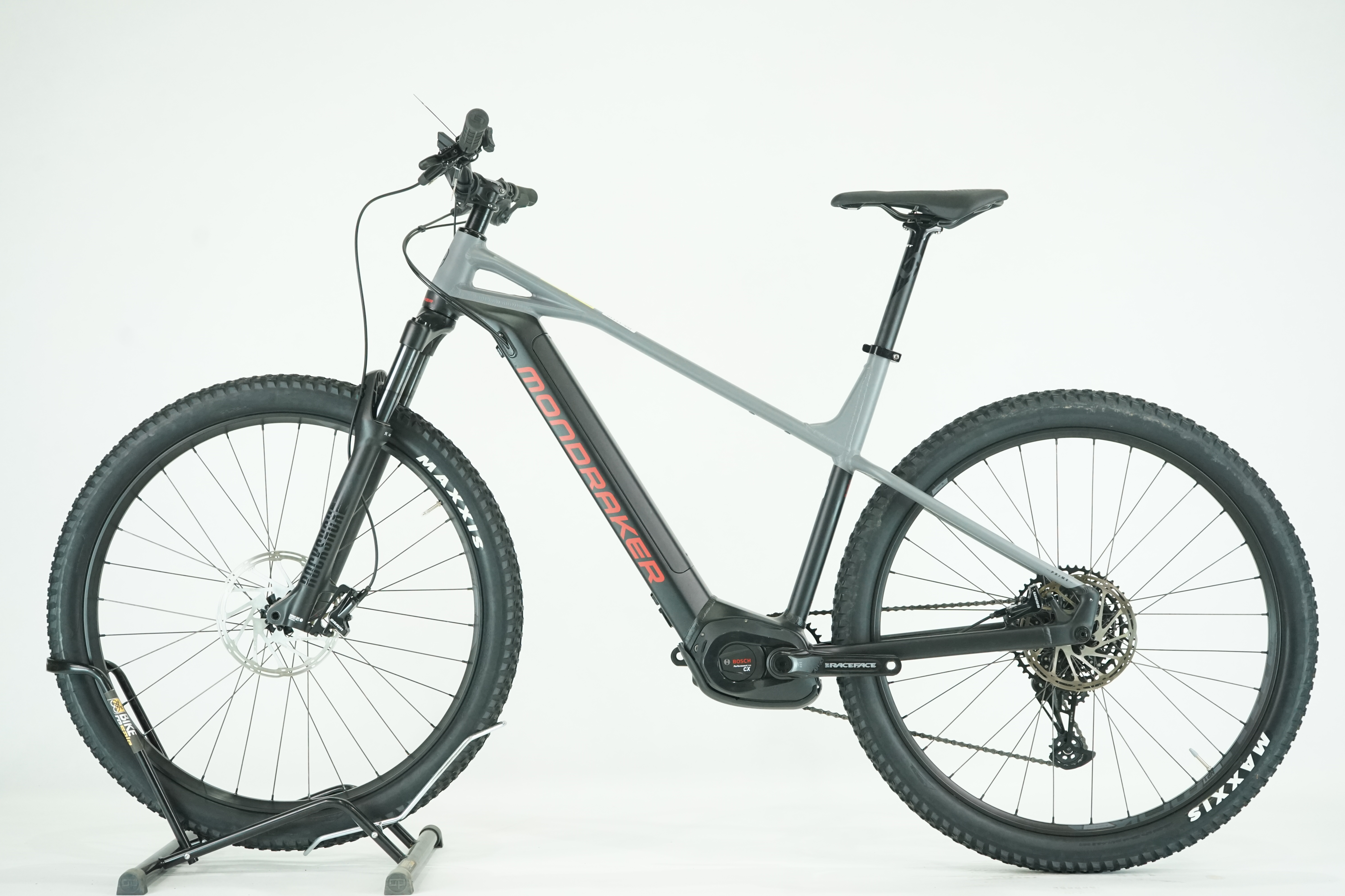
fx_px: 1980
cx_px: 672
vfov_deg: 25.5
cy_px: 448
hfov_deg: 37.5
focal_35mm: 53
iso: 2500
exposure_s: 1/200
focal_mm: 53
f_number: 5.6
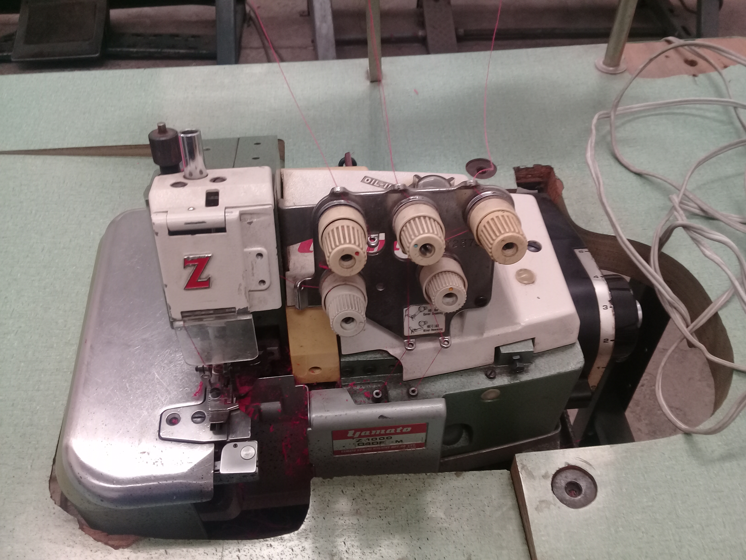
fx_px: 668
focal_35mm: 31
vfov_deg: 45.4
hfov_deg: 58.4
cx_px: 373
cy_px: 280
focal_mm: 3.3
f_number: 2.2
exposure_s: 1/40
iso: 64
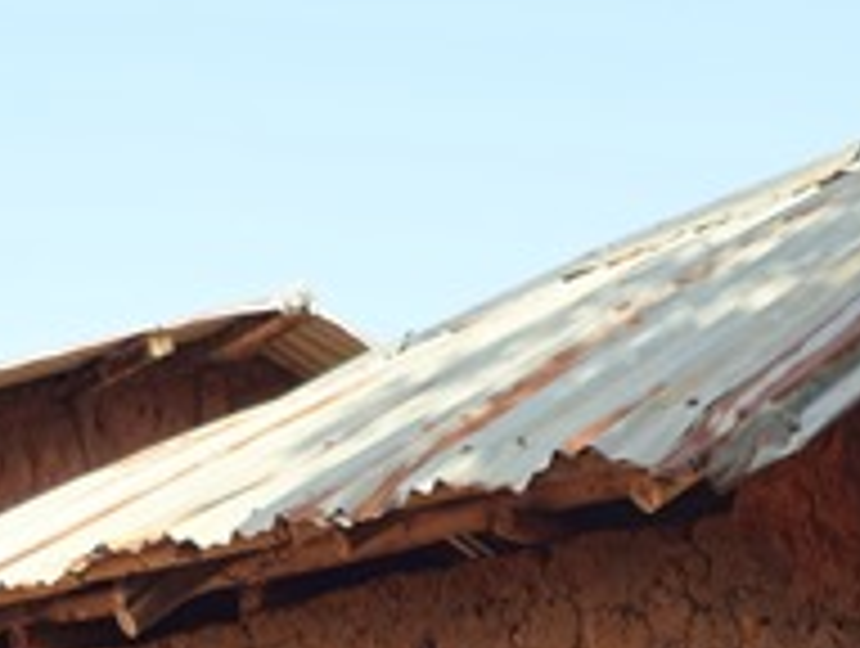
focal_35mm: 123
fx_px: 3062
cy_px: 1539
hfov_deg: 15.8
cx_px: 50
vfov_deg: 10.5
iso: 10
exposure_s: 1/226
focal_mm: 6.3
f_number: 1.7
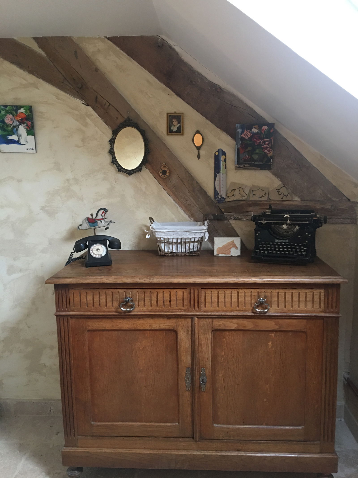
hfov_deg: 48.2
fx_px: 400
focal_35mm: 29
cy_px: 239
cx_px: 179
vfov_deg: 61.7
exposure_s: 1/10
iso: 80
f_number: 2.2
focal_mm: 4.15
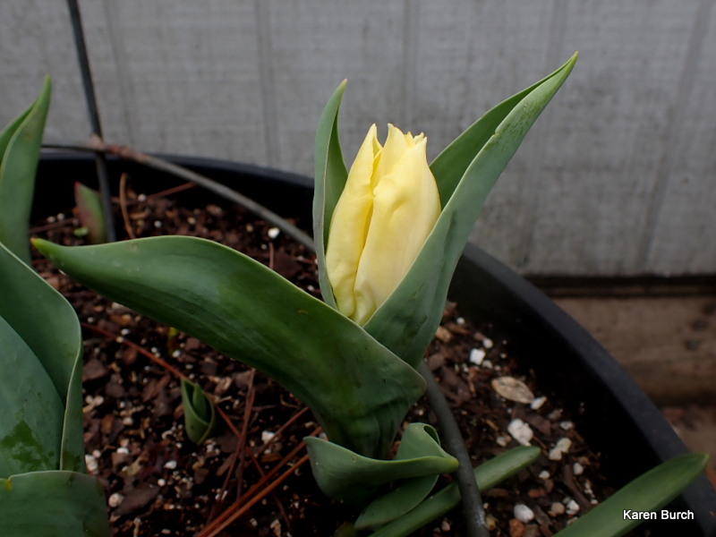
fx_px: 621
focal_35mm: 30
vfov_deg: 46.8
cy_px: 268
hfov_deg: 60.0
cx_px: 358
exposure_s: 1/320
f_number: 3.2
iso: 100
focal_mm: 5.4
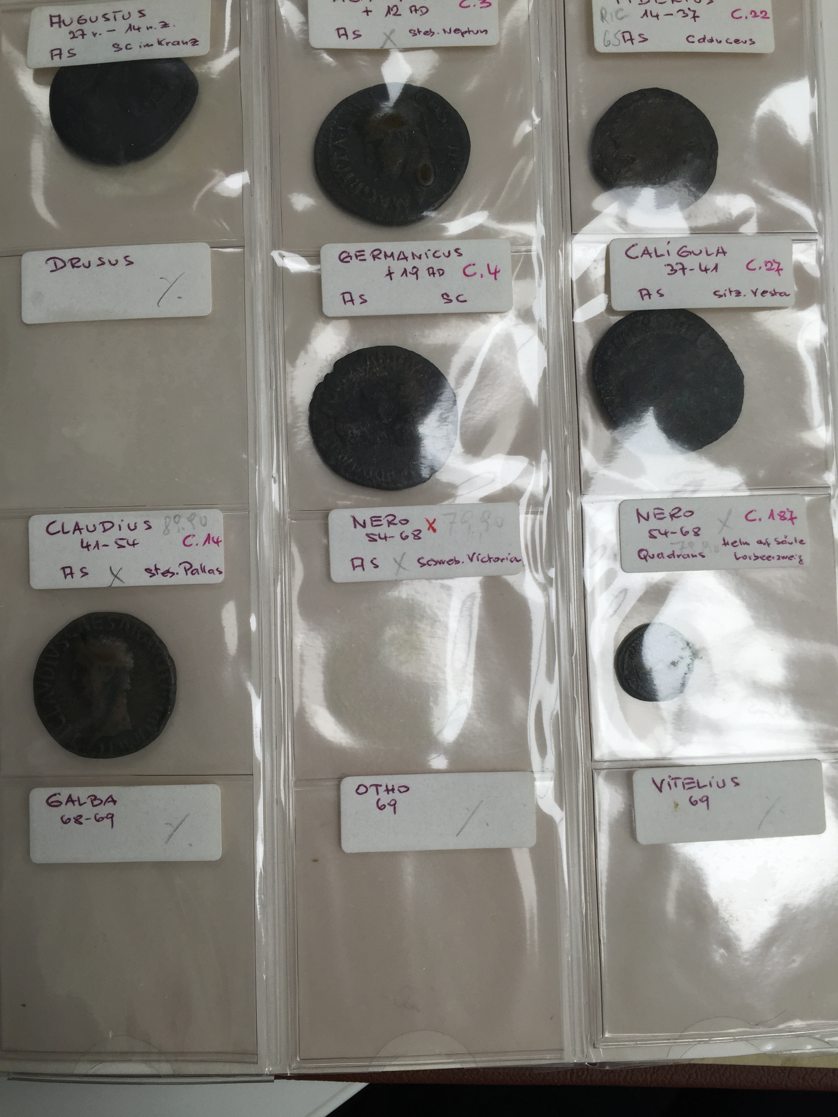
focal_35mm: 29
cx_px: 419
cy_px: 558
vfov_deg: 61.7
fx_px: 936
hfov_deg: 48.2
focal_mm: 4.15
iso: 32
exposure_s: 1/119
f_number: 2.2
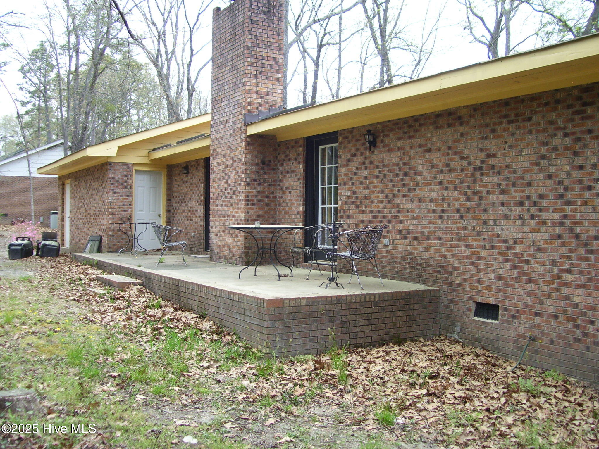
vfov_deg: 38.7
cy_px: 224
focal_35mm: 37
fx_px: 640
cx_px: 300
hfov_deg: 50.1
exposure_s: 1/180
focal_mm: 6
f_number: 2.7
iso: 80
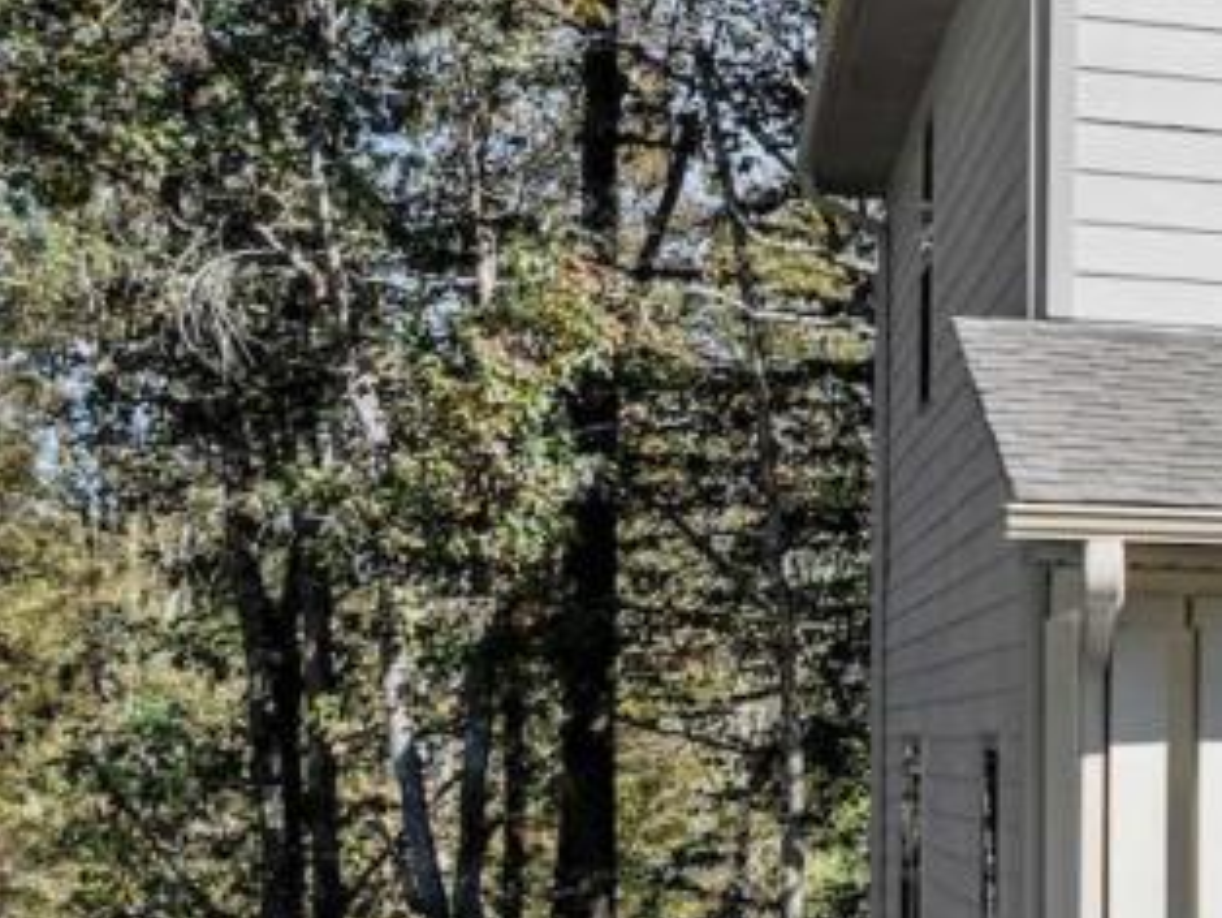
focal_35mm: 92
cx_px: 2339
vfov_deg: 16.0
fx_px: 3249
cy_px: 596
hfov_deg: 16.8
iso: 110
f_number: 2.8
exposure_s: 1/60
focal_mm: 12.29
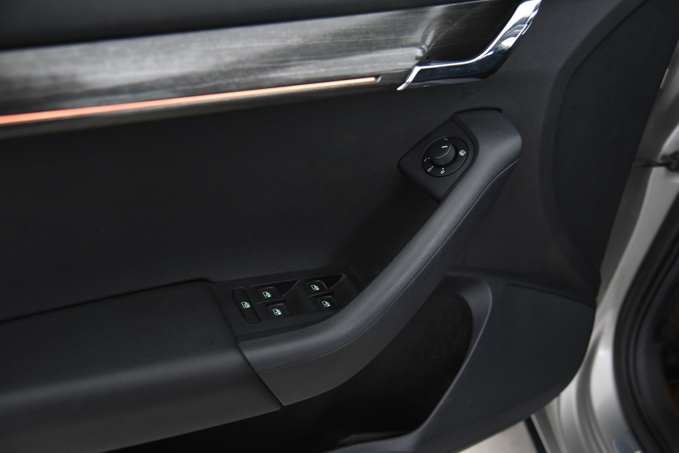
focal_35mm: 34
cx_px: 340
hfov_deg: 55.8
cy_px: 226
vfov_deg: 38.9
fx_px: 641
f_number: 4
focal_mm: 34
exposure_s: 1/30
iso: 4000
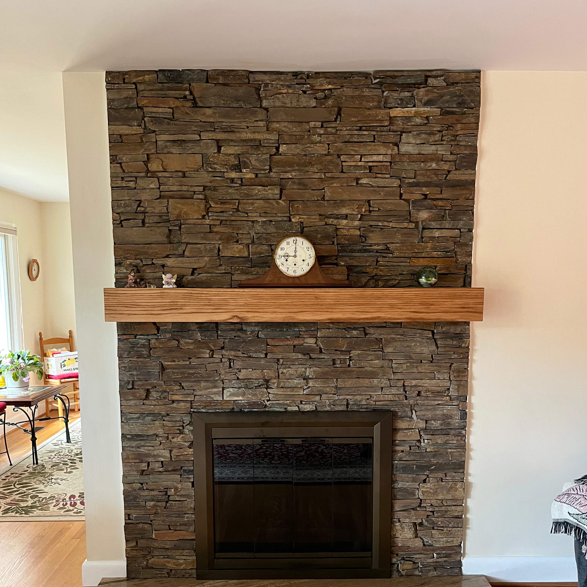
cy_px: 359
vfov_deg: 52.1
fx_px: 595
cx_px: 291
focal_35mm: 31
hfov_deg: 52.5
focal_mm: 5.1
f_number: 1.6
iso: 400
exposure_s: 1/40
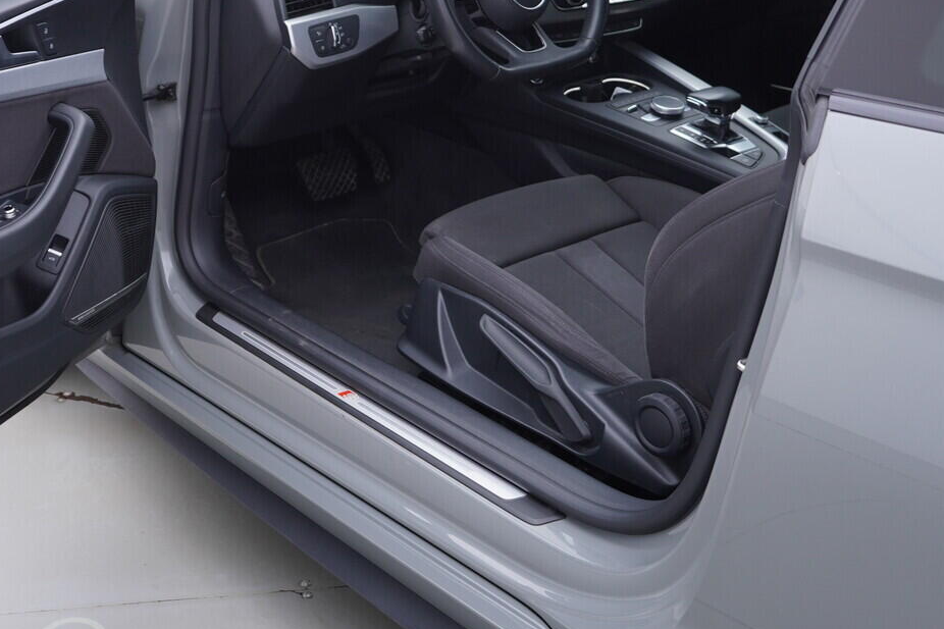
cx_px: 237
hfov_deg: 34.9
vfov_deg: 24.0
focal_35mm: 56
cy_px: 168
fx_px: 1468
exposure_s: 1/50
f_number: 3.2
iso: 125
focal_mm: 24
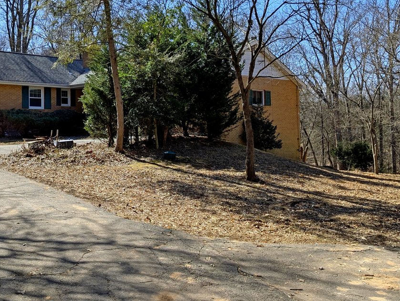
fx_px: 498
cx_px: 146
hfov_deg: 43.4
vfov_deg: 33.4
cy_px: 107
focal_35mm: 43
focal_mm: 6.9
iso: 20
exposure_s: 1/992
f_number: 1.68
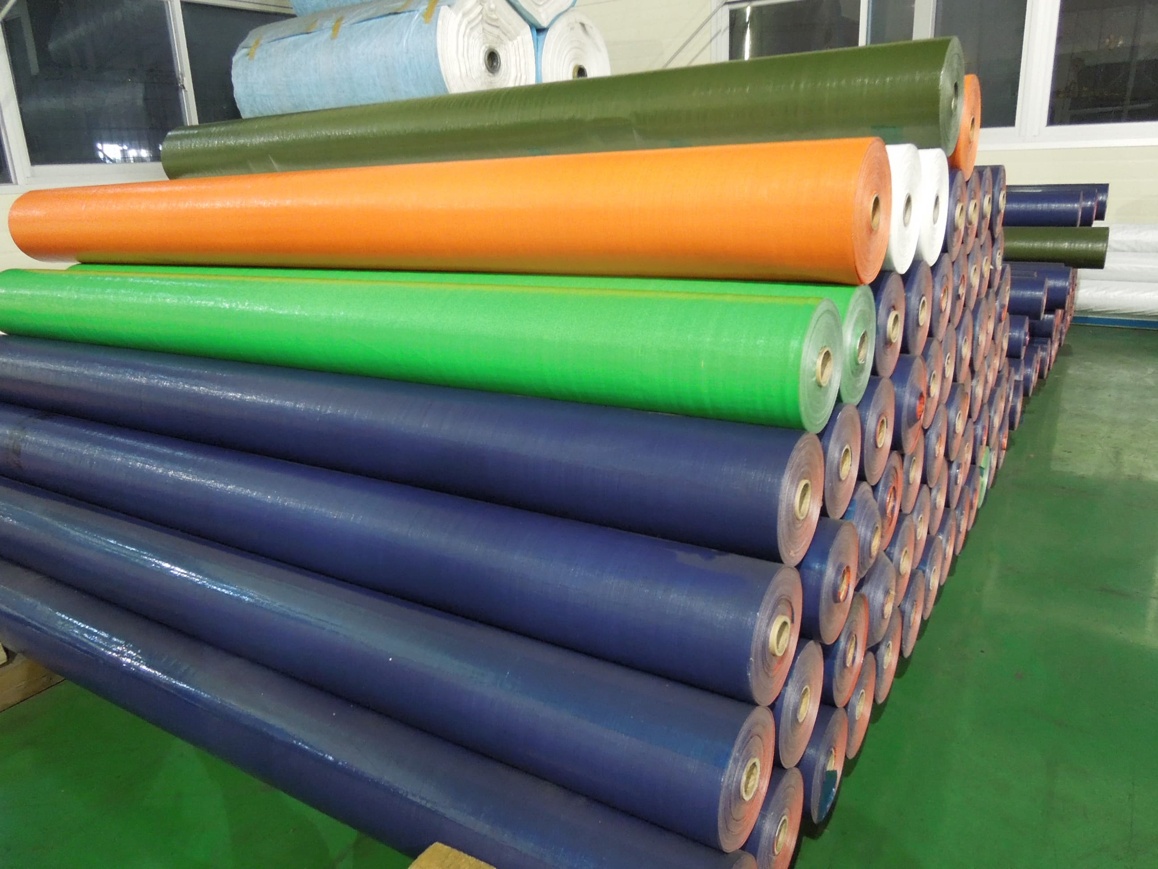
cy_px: 434
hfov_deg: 69.4
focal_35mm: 25
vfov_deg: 54.9
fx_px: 836
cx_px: 579
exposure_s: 1/8
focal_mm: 4.5
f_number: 3.3
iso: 800
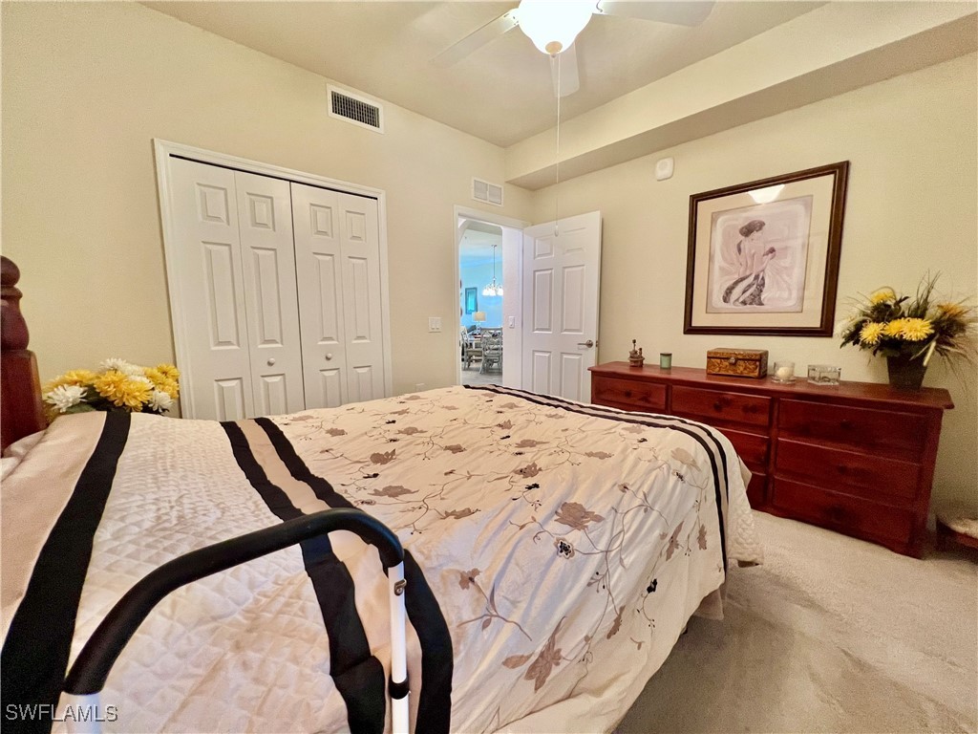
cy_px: 367
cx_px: 489
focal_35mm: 13
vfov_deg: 89.9
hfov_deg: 106.2
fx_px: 367
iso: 320
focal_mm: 1.57
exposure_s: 1/60
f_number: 1.8
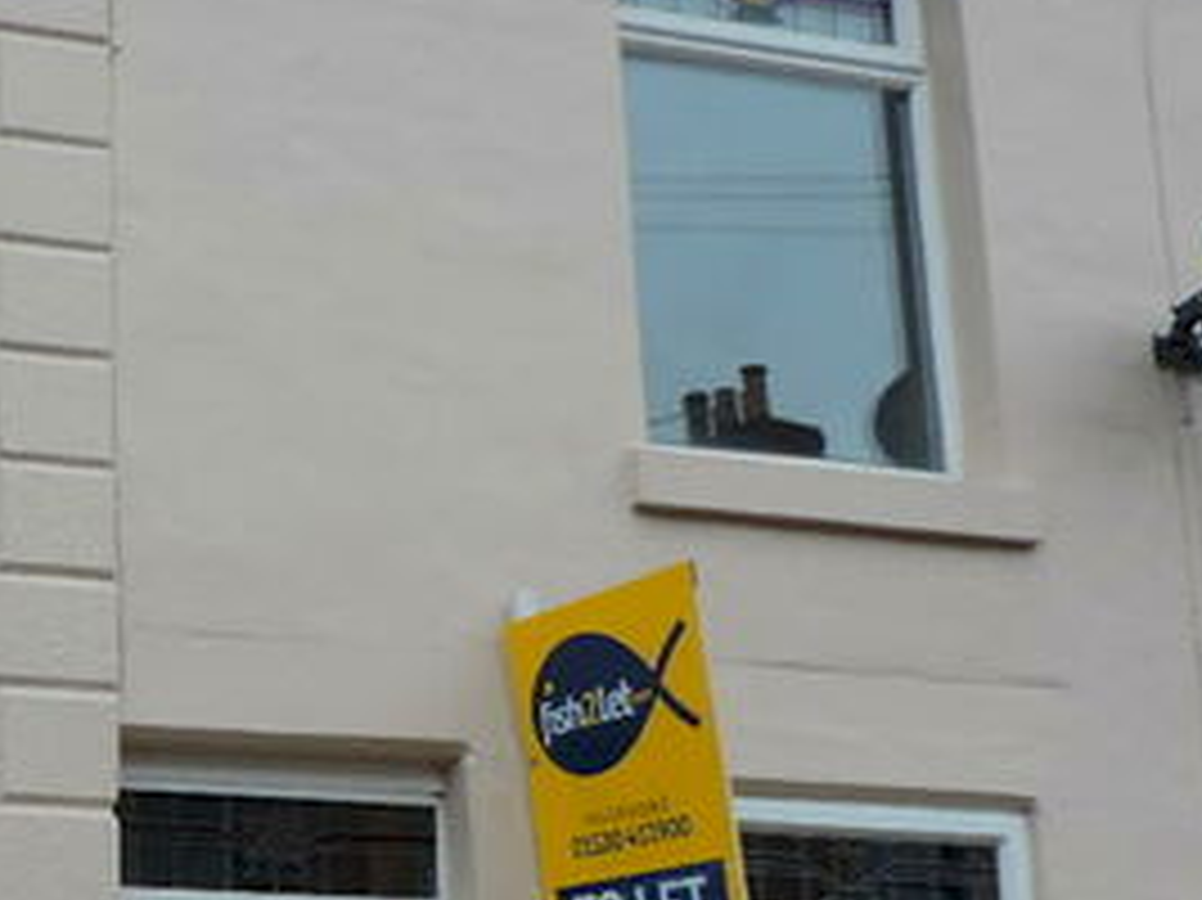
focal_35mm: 63
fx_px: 2187
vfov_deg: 22.9
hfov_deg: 27.5
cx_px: -198
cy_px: 754
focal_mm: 4.3
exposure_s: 1/125
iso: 80
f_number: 3
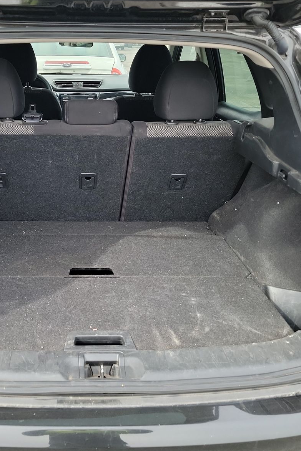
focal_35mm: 34
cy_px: 225
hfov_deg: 37.9
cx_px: 73
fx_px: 427
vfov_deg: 55.8
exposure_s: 1/119
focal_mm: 6.7
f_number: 1.8
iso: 75
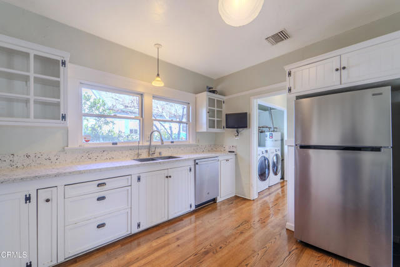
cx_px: 200
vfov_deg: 81.2
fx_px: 156
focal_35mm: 14
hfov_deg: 104.2
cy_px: 134
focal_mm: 14
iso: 100
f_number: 8
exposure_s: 1/13
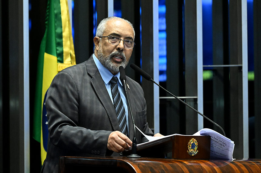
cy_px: 86
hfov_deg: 11.4
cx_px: 130
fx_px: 1303
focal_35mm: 180
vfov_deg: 7.6
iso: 6400
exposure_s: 1/160
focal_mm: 180
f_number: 4
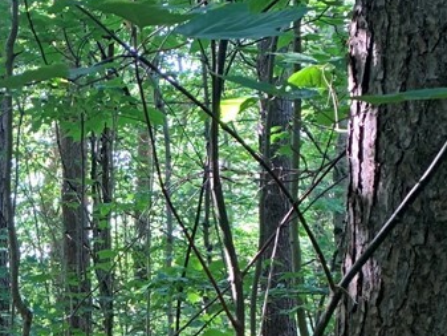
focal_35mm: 79
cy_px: 461
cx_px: -50
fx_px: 1020
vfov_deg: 17.3
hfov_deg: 23.2
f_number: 1.8
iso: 125
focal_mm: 4.25
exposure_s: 1/60
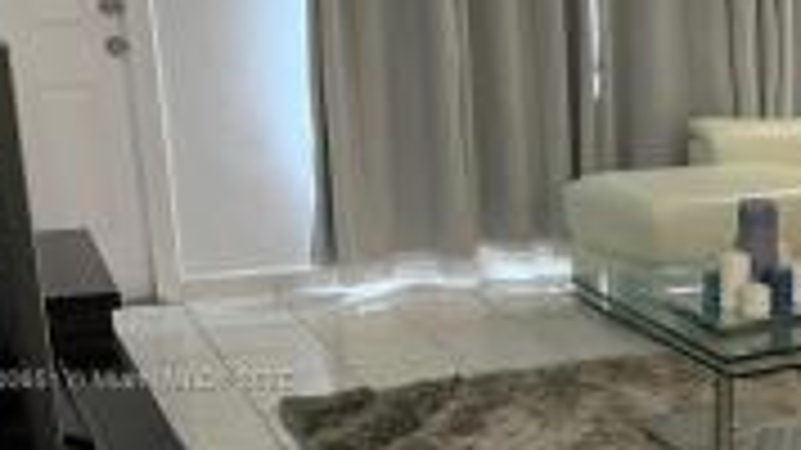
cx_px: 832
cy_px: 382
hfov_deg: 27.7
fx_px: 1508
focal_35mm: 71
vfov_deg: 16.8
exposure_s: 1/60
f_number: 1.8
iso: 125
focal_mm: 3
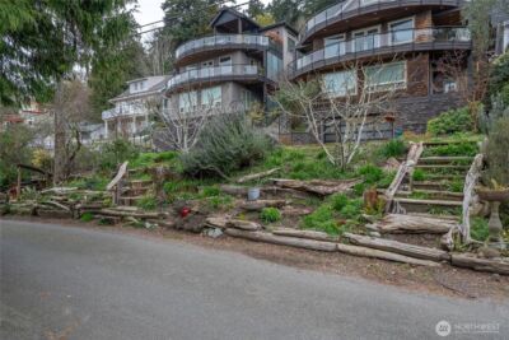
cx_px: 254
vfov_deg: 59.5
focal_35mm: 21
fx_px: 297
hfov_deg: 81.2
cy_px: 170
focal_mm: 21
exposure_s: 1/30
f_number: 7.1
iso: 125
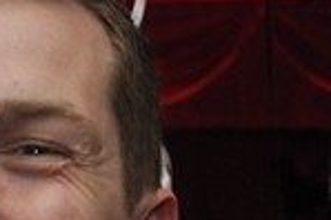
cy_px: 342
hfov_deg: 8.5
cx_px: -478
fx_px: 2030
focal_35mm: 221
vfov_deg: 6.1
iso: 400
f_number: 5
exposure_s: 1/60
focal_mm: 22
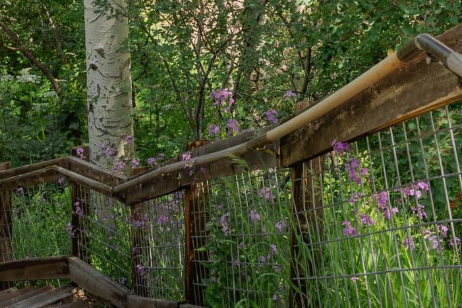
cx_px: 190
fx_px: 1374
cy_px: -240
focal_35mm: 107
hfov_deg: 19.1
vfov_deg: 11.9
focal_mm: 25
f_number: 7.1
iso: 320
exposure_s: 1/160
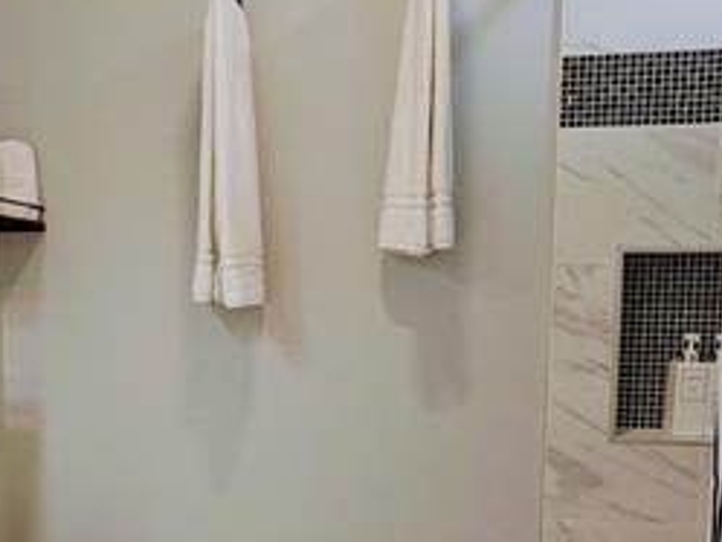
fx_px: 856
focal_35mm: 41
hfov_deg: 44.6
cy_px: 383
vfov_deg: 34.7
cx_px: 206
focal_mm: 2.35
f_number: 2.2
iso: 70
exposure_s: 1/120
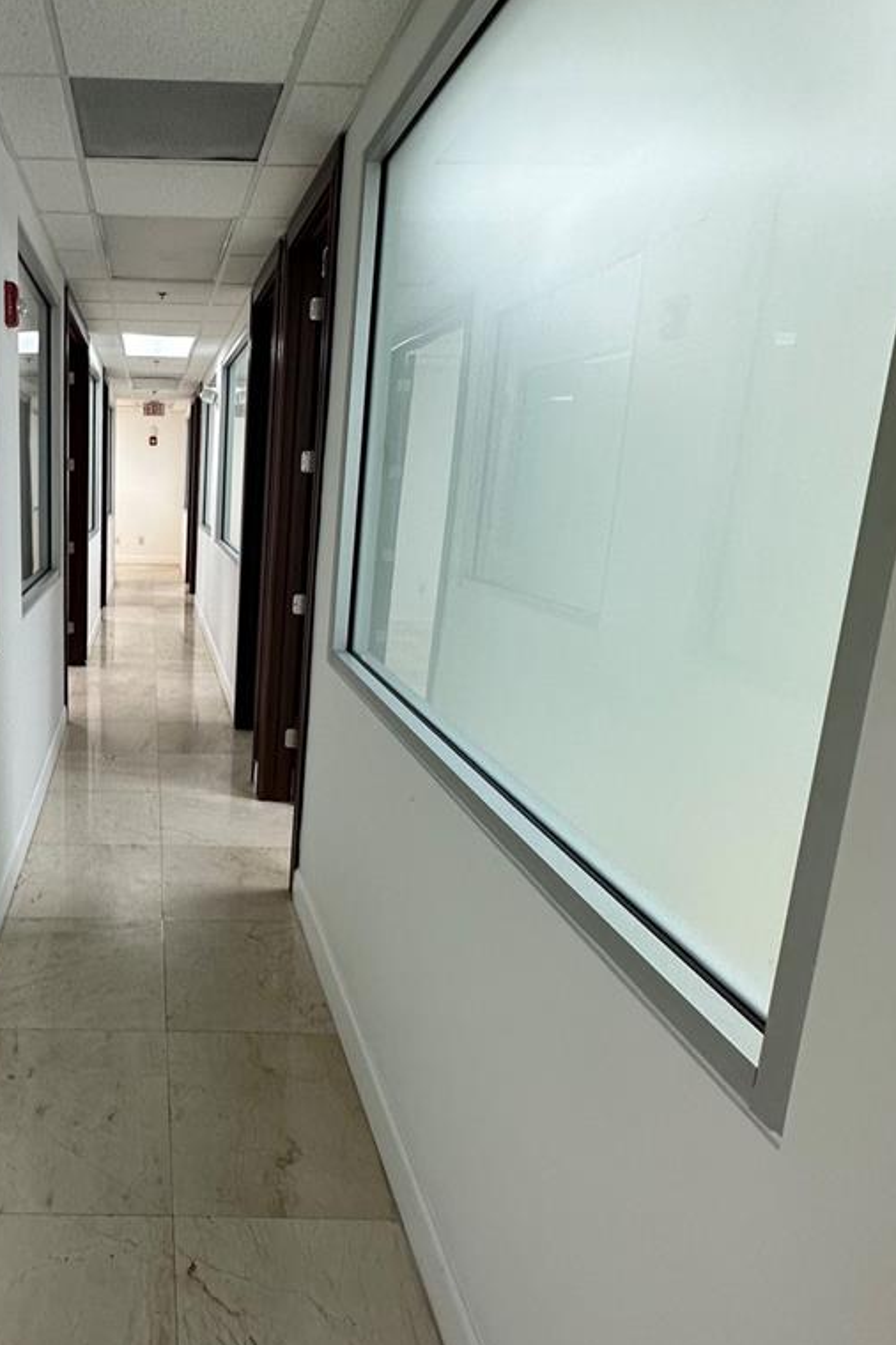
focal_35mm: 23
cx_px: 149
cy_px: 646
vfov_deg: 76.1
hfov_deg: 50.8
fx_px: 859
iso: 200
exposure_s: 1/120
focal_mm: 2.22
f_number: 2.2
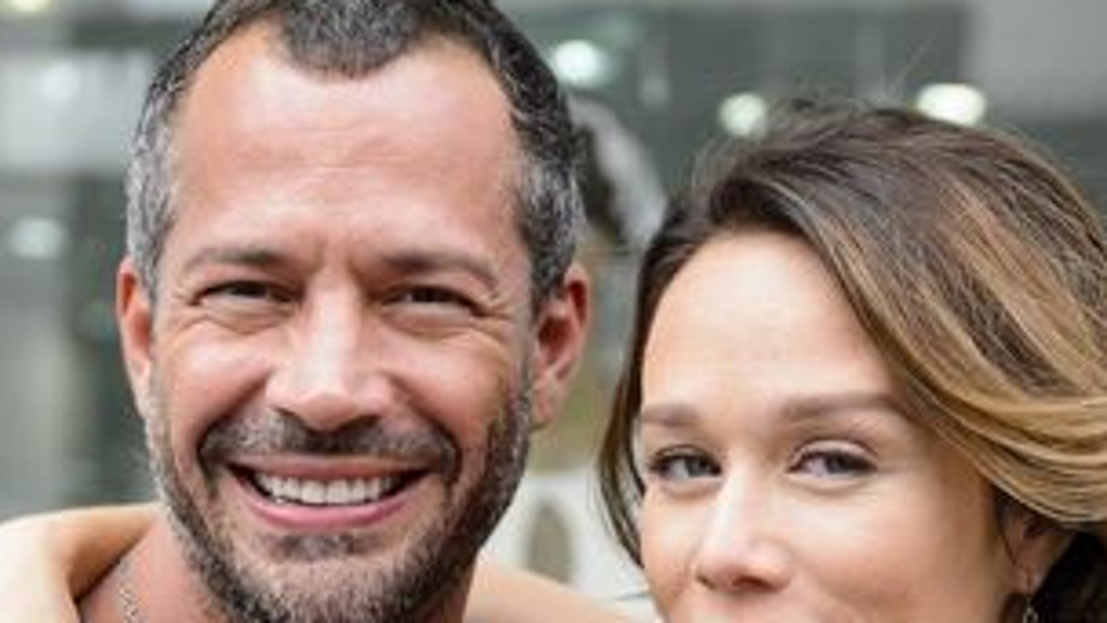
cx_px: 564
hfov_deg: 22.2
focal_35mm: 96
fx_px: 2818
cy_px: 656
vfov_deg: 12.4
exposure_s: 1/800
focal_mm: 48
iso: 400
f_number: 3.2
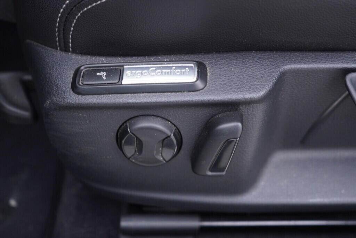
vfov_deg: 36.9
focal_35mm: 36
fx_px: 356
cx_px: 178
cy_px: 119
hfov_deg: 53.1
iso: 250
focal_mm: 24
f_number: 2.8
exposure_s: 1/40
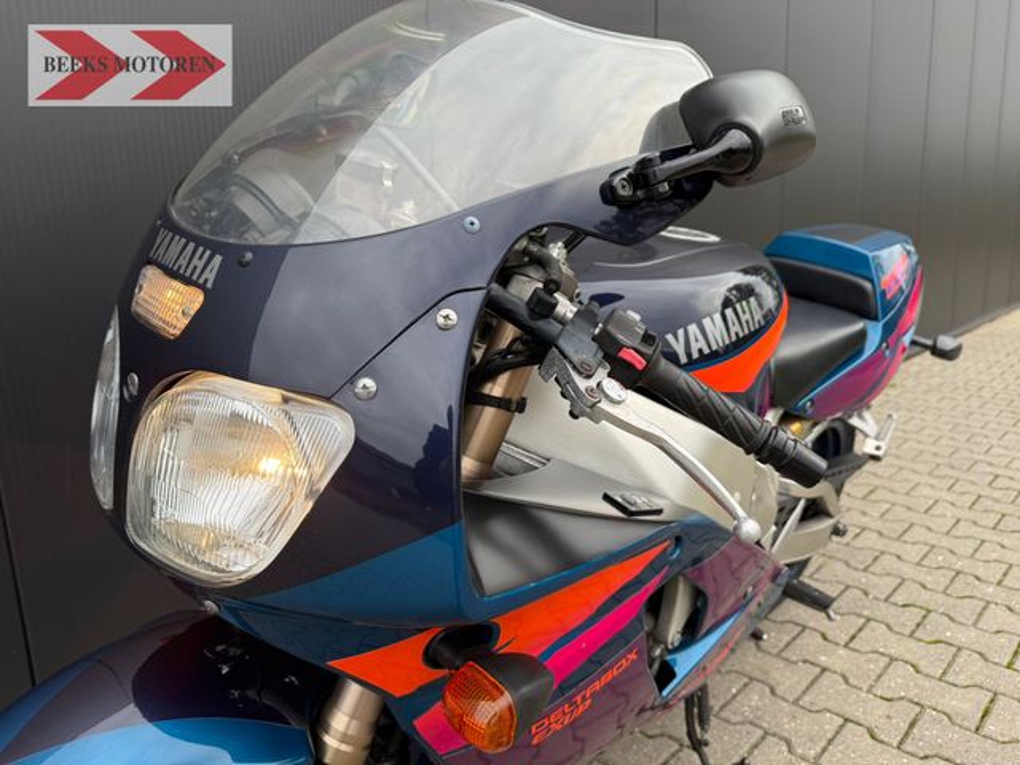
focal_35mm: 24
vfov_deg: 56.8
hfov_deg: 71.6
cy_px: 382
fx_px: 707
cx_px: 510
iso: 100
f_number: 1.78
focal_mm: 6.76
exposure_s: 1/580
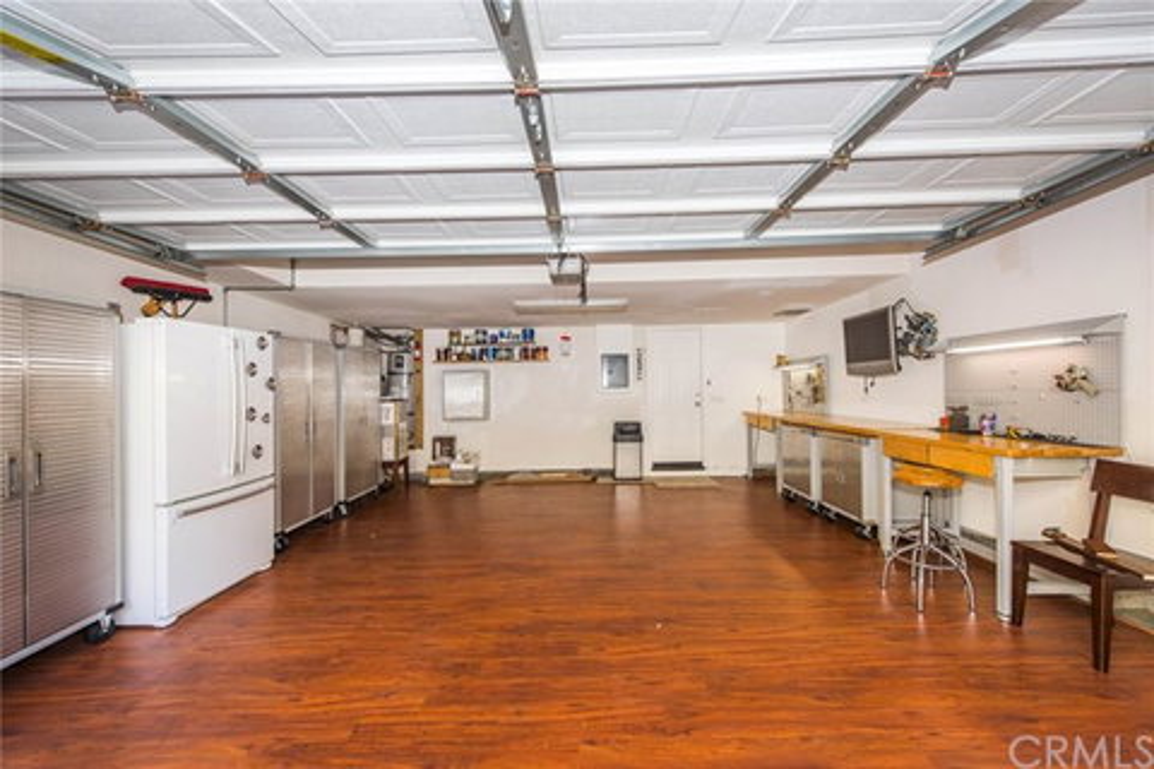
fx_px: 481
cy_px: 384
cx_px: 577
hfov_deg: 100.4
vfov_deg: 77.3
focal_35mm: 15
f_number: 5.6
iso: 100
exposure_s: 1/40
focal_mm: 15
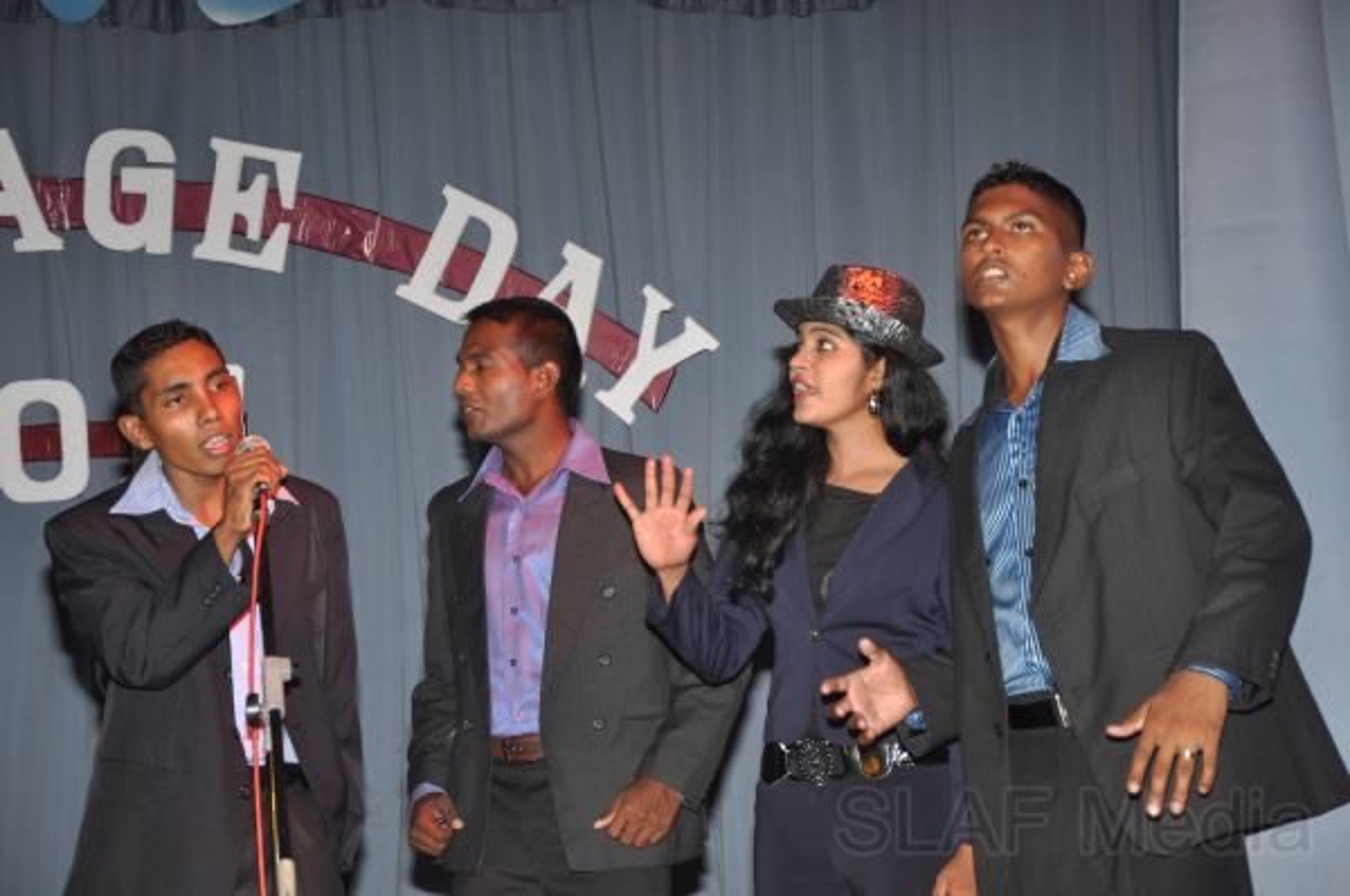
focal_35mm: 93
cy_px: 448
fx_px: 3482
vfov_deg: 14.7
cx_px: 675
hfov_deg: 21.9
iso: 200
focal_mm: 62
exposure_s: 1/100
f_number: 5.6
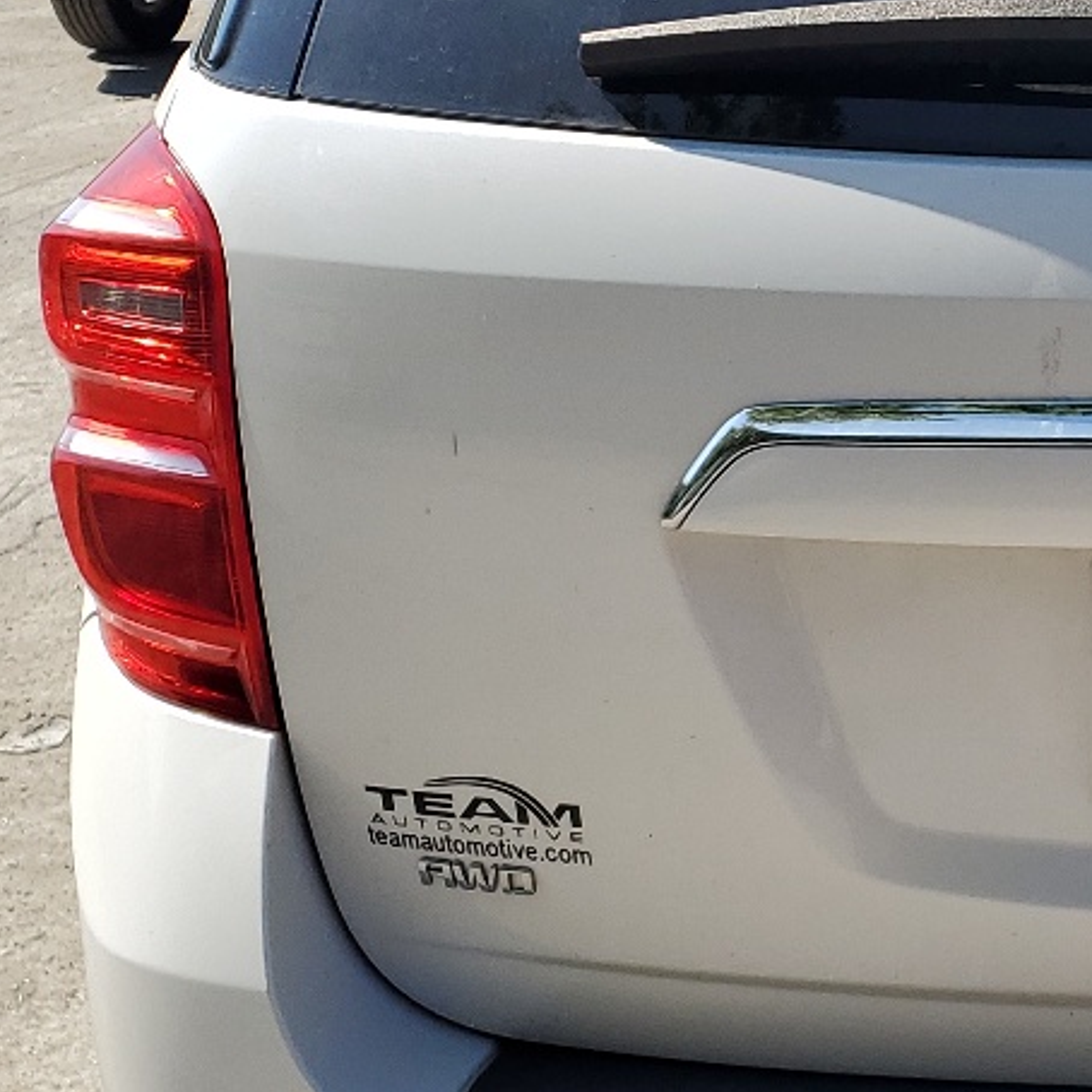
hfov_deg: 19.7
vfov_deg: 21.4
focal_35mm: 81
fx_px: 2891
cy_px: 459
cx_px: 1424
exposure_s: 1/2500
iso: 50
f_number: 1.5
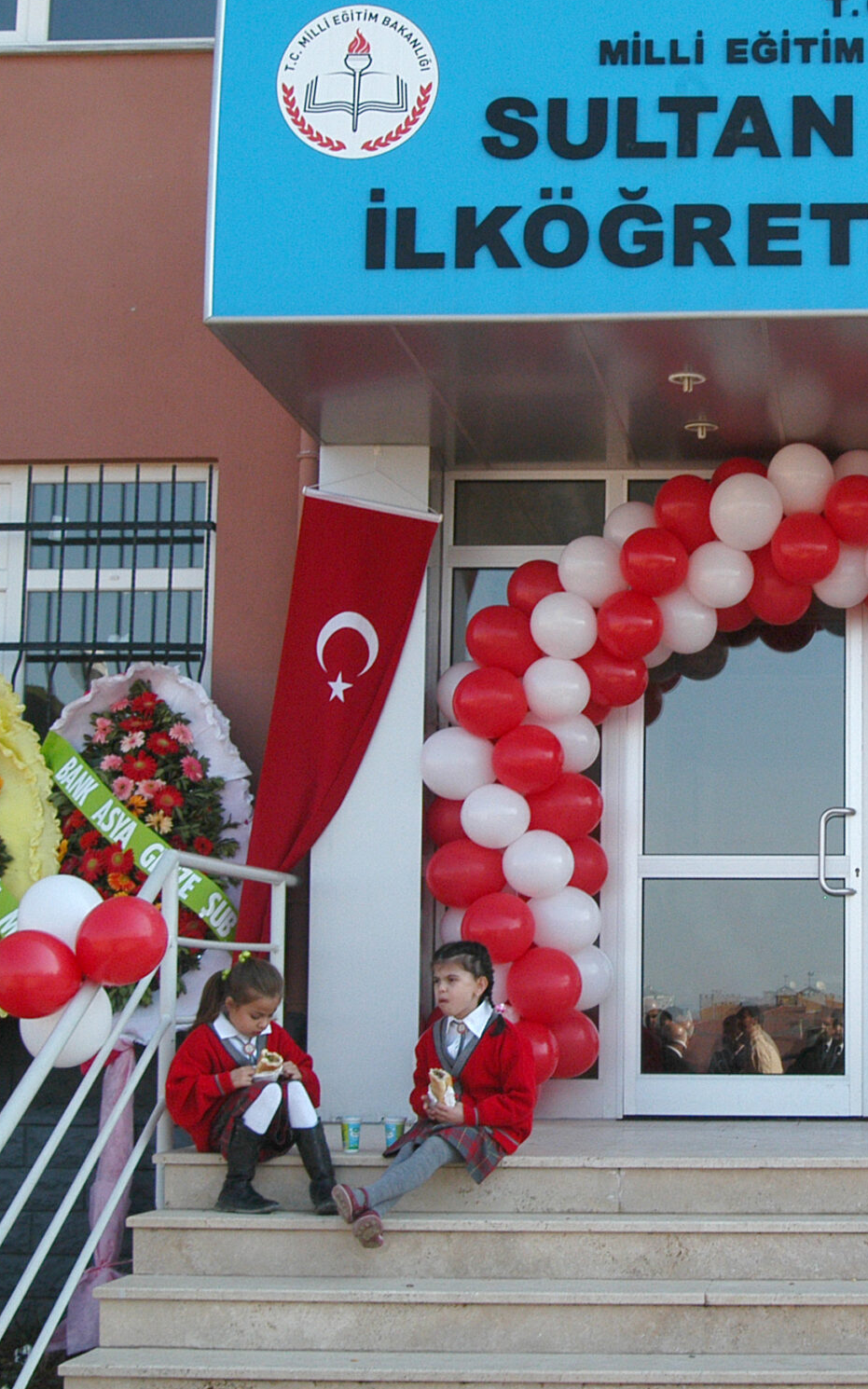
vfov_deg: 32.5
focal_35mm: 63
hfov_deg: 20.1
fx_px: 2385
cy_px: 630
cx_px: 821
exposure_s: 1/320
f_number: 9
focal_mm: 24
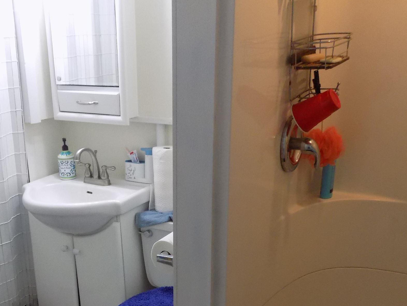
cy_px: 278
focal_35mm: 45
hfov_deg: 41.8
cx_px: 153
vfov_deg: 30.7
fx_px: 529
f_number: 3.1
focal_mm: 4
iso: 220
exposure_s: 1/30
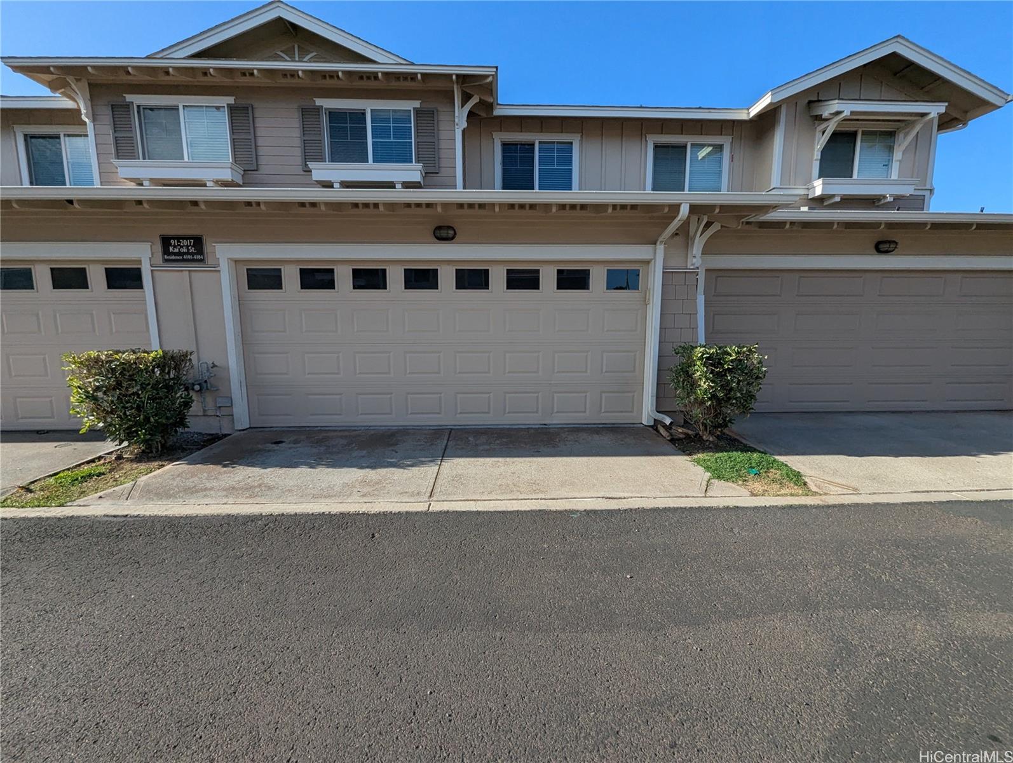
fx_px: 381
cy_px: 382
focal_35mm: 13
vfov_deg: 90.1
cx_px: 506
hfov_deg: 106.1
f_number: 2.2
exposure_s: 1/998
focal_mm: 1.95
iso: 53
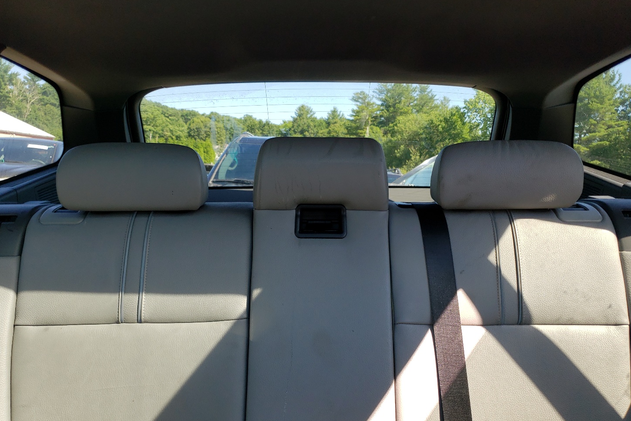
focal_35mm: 30
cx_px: 314
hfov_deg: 61.9
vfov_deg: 43.5
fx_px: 526
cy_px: 231
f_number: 1.5
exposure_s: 1/435
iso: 50
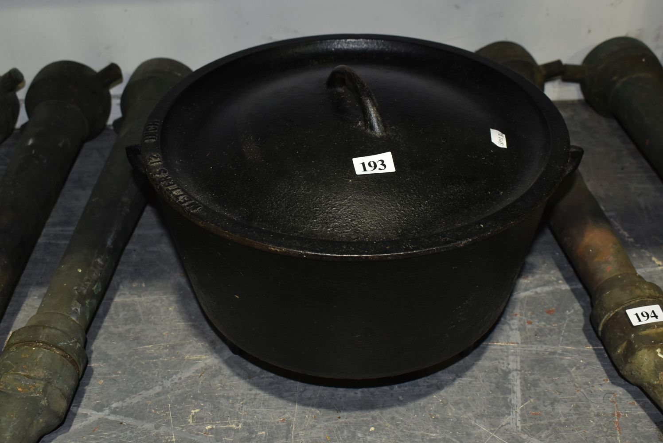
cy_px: 222
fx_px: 719
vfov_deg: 34.3
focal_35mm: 39
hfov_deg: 49.5
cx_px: 332
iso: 800
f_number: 8
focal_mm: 26
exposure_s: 1/60
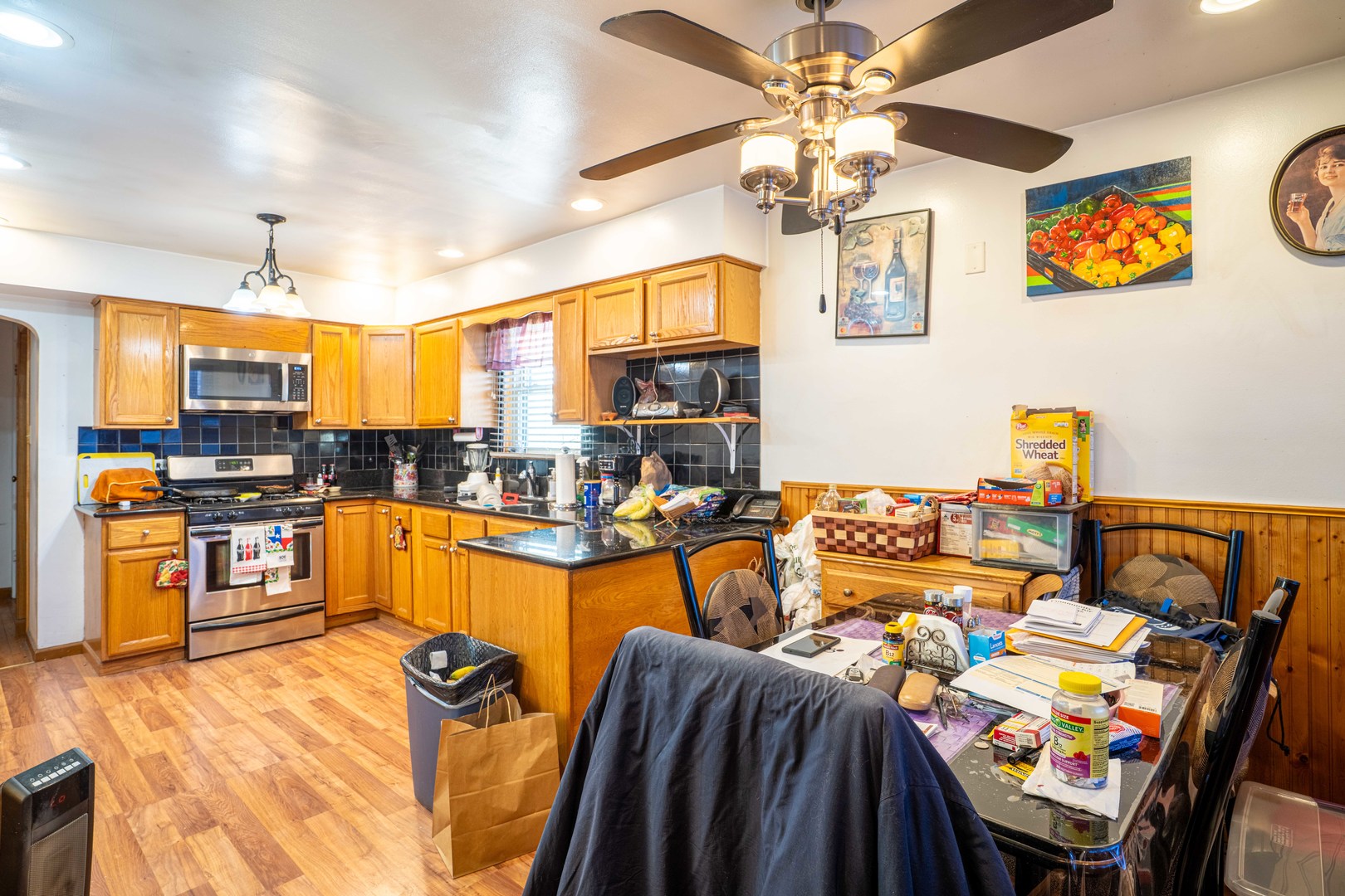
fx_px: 635
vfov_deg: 70.4
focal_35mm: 17
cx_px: 672
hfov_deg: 93.3
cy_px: 448
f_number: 8
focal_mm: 17
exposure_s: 1/20
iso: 160
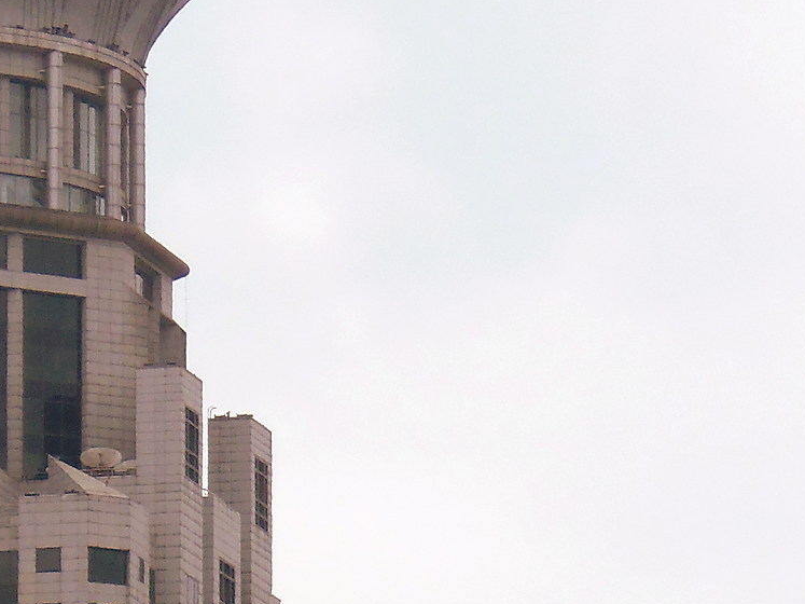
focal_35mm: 437
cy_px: 655
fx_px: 10161
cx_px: 578
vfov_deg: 3.4
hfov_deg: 4.5
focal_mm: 25.2
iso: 64
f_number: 4.7
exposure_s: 1/500
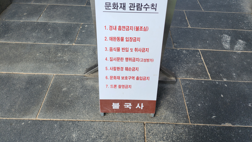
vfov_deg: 43.7
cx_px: 129
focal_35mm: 26
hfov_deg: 71.9
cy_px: 46
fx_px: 174
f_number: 1.8
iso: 12
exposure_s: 1/598
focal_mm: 6.4
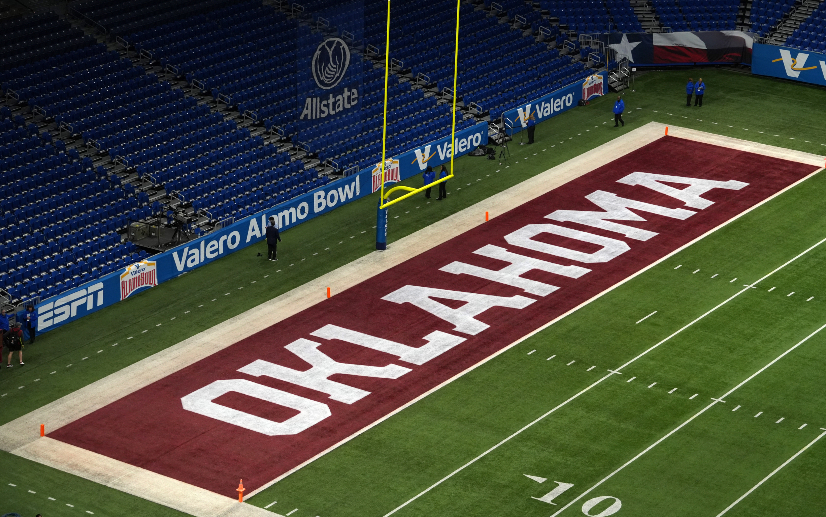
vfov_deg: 13.1
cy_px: 239
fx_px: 2251
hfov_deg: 20.8
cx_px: 405
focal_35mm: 100
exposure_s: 1/640
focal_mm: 94
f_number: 5.6
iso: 3200
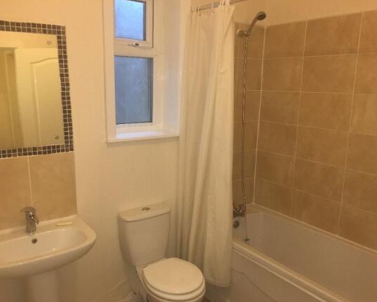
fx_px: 346
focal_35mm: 31
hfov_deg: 57.1
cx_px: 182
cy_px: 153
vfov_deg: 47.1
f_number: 2.2
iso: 125
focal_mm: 4.15
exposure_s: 1/33
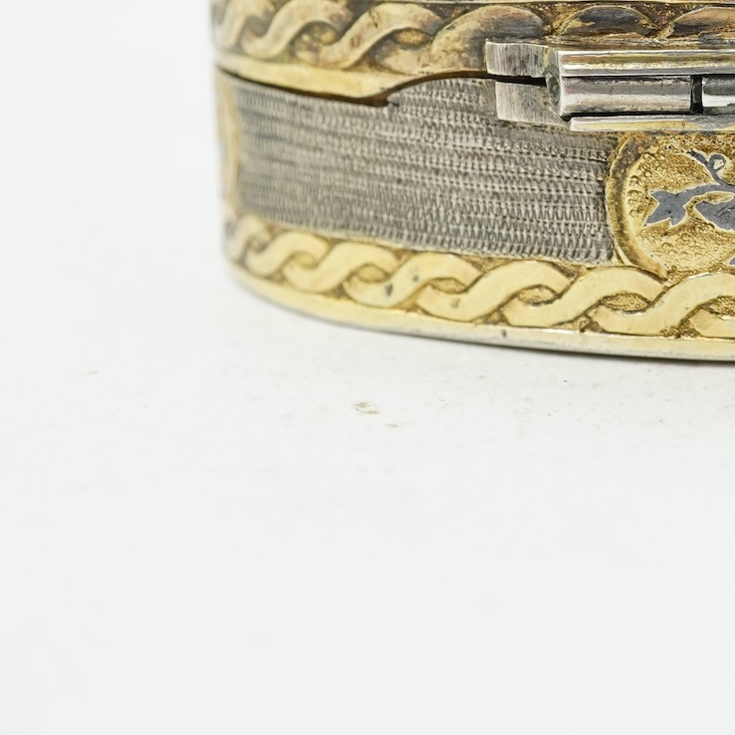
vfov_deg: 16.8
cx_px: 829
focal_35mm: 102
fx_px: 2450
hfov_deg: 16.5
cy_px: 87
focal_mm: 30
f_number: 13
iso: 640
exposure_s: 1/50
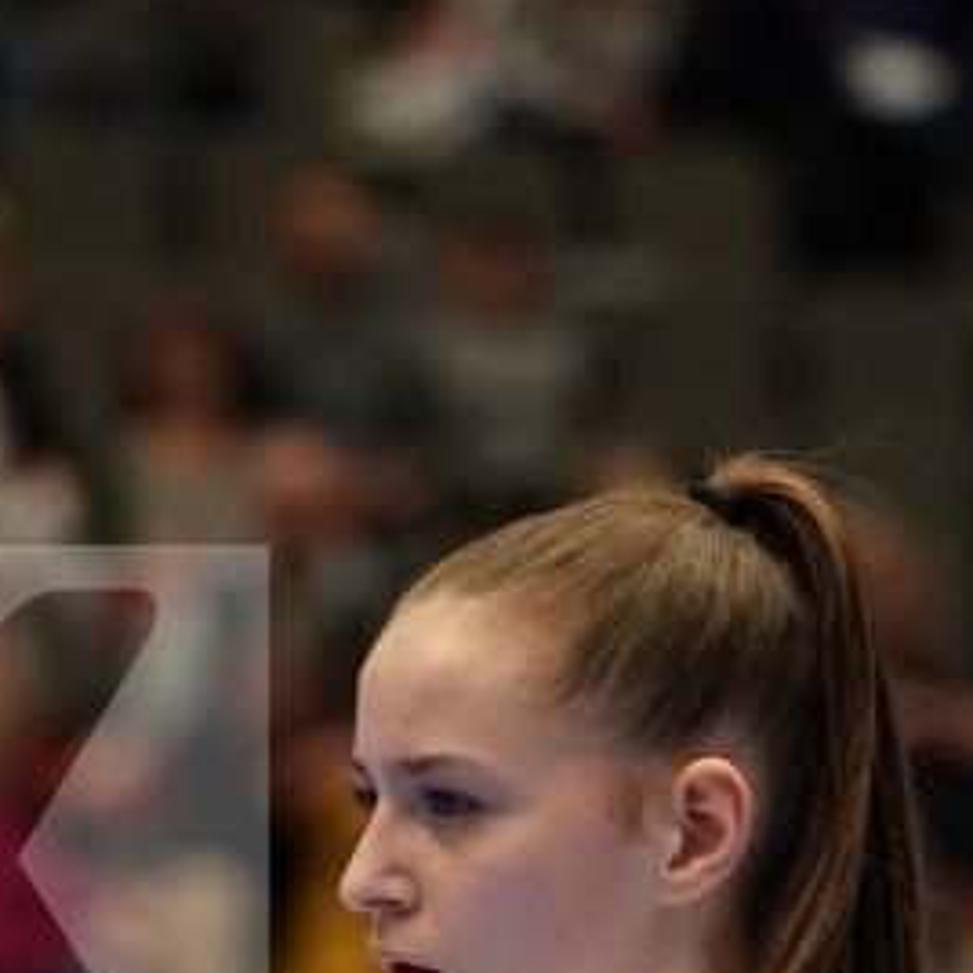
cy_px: 2160
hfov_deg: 2.8
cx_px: -69
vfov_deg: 2.8
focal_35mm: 622
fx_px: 19780
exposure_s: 1/500
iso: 1000
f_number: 2.8
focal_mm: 109
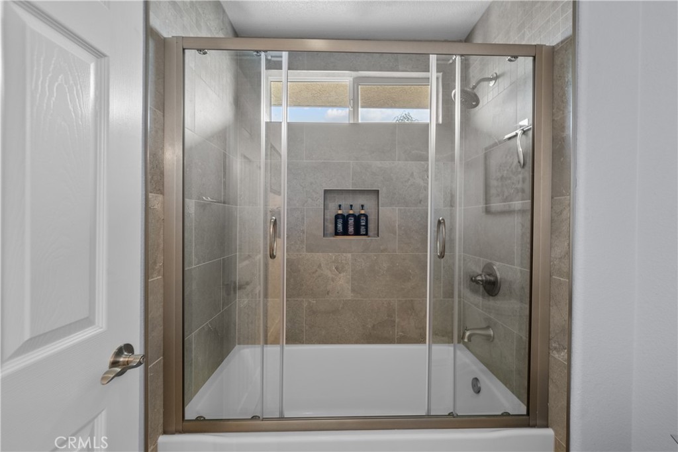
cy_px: 226
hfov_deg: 104.2
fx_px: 264
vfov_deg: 81.2
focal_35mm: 14
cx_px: 339
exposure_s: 1/2
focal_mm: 14
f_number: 9
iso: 200
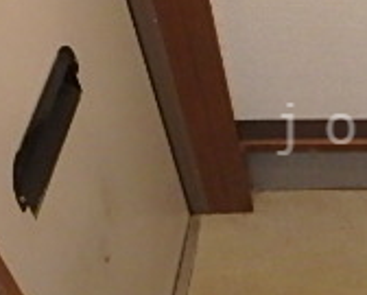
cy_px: 129
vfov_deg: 19.7
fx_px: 849
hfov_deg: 22.7
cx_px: 426
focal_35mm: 78
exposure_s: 1/20
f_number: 3.5
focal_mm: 3.7
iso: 800
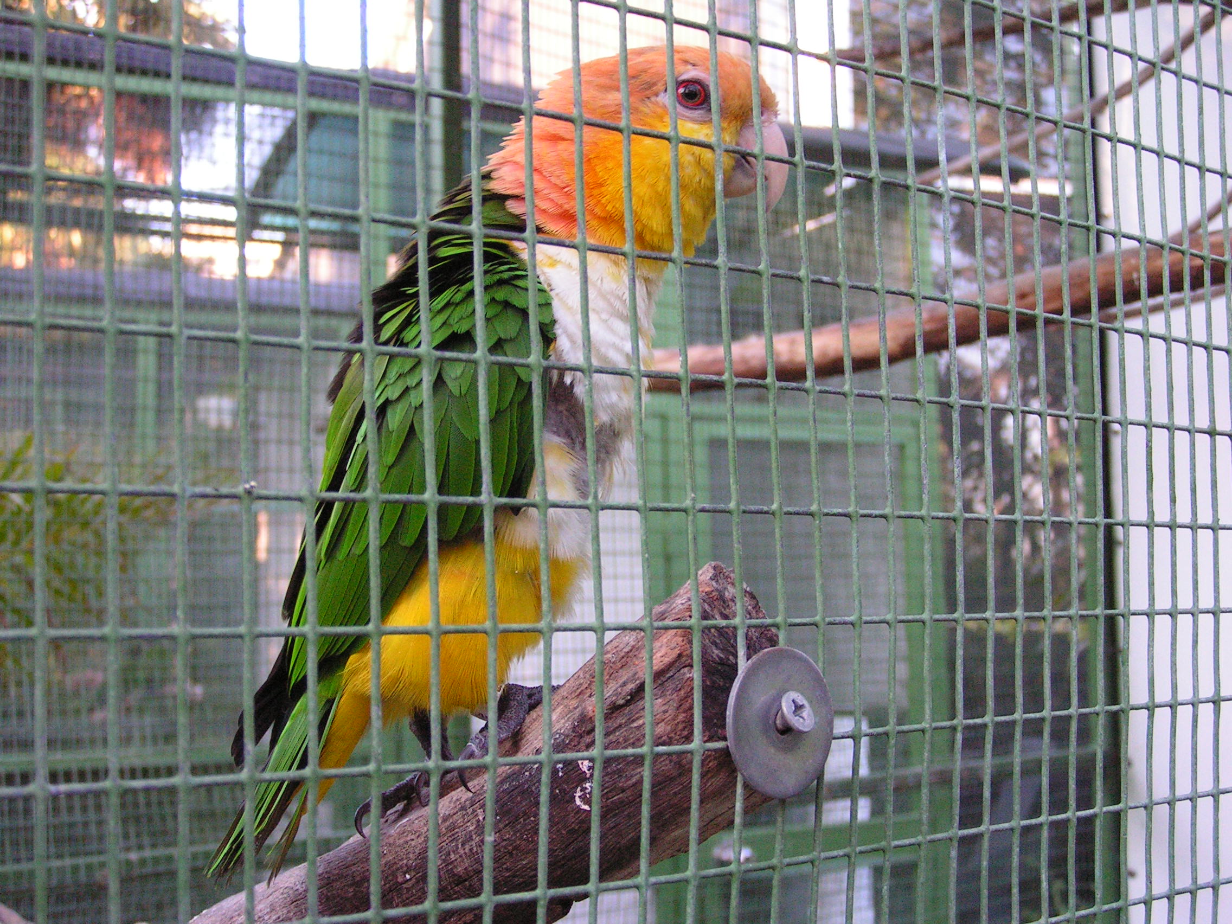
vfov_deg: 29.7
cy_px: 462
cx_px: 616
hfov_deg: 38.9
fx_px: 1744
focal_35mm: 49
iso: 160
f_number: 3.2
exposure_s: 1/80
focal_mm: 8.2
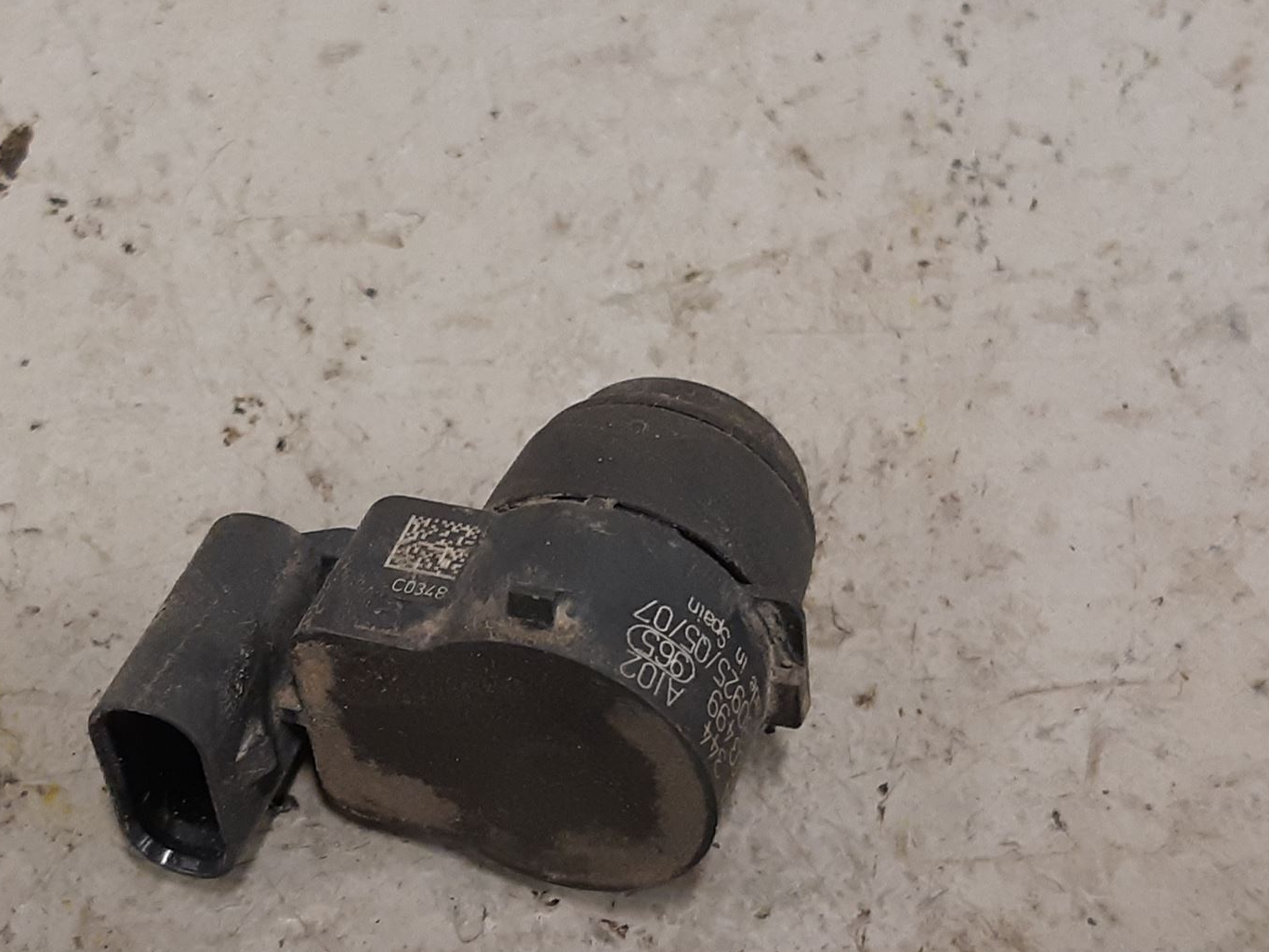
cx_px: 448
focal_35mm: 39
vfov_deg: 36.8
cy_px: 546
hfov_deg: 47.3
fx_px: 1430
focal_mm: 3.93
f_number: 1.7
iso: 200
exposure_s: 1/50
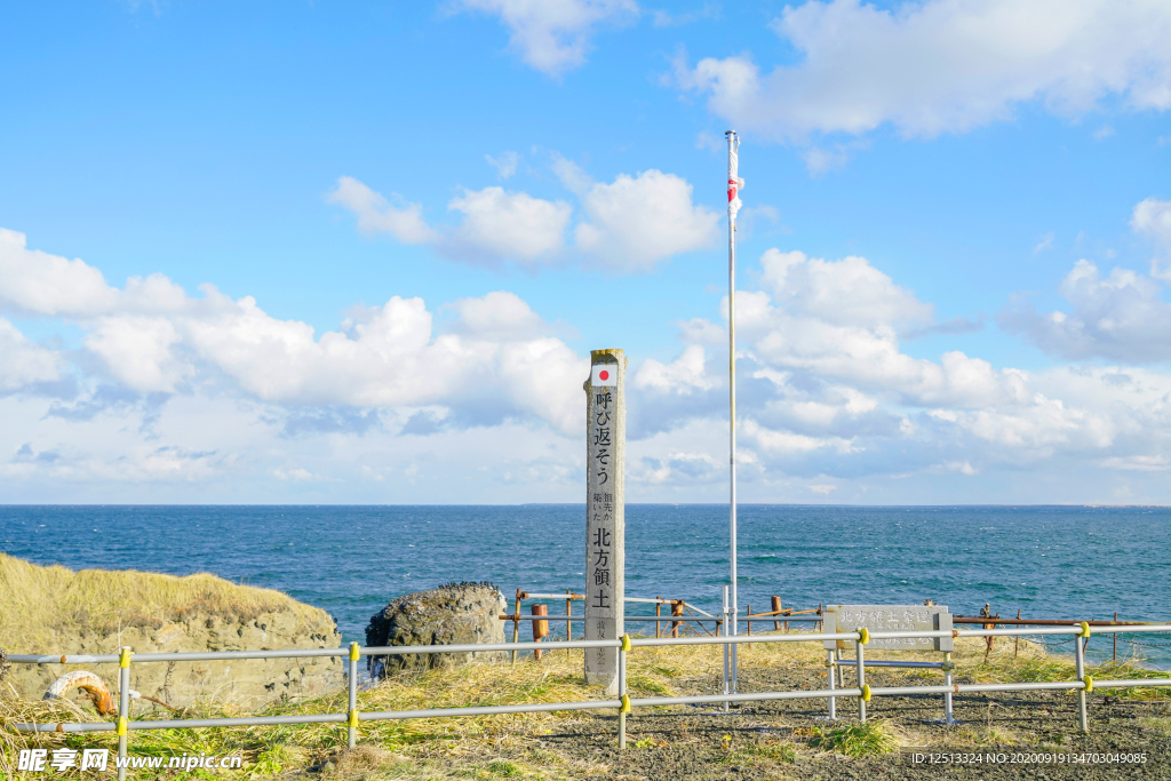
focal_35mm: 33
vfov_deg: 40.0
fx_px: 1073
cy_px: 390
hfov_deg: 57.2
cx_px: 586
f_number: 6.3
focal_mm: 33
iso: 250
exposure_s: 1/640
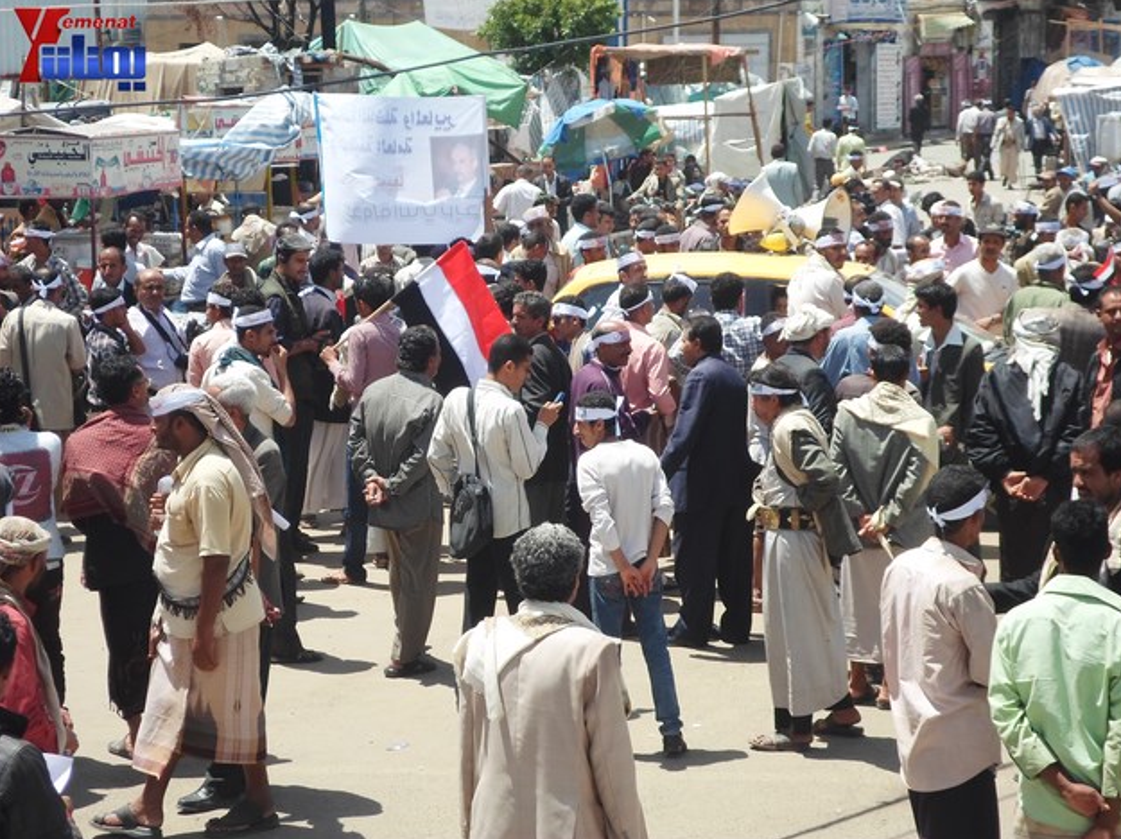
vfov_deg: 17.8
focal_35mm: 83
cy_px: 416
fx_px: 2686
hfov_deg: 23.6
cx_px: 572
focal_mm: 14.6
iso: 80
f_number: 4.7
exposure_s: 1/350
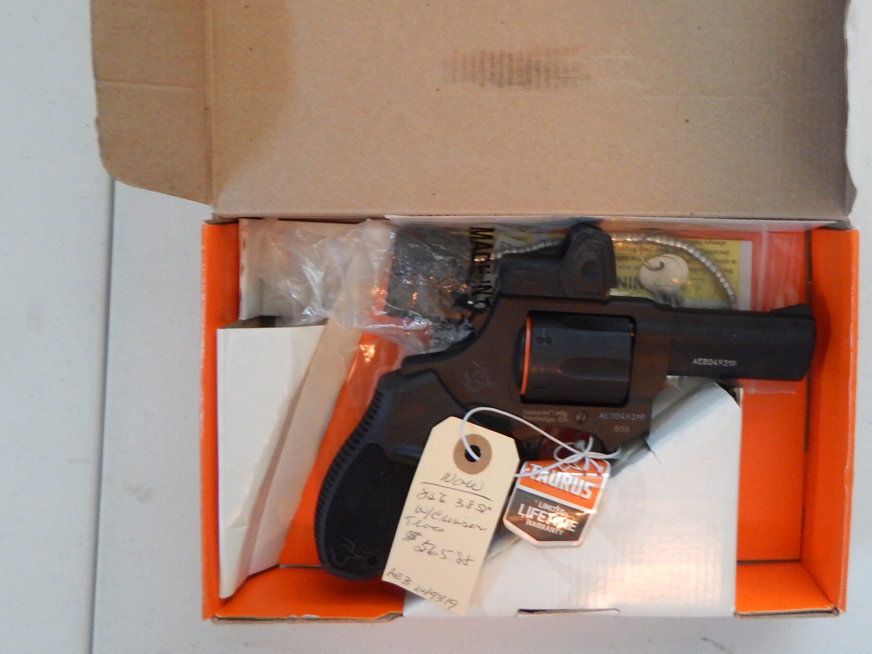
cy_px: 226
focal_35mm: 31
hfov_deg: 57.0
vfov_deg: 44.9
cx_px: 588
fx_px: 781
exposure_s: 1/25
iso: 400
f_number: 3
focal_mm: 4
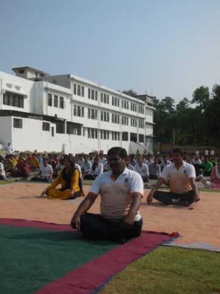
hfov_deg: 31.5
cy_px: 147
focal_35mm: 46
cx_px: 110
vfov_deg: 41.2
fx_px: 390
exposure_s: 1/640
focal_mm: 8.2
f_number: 7.5
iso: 125
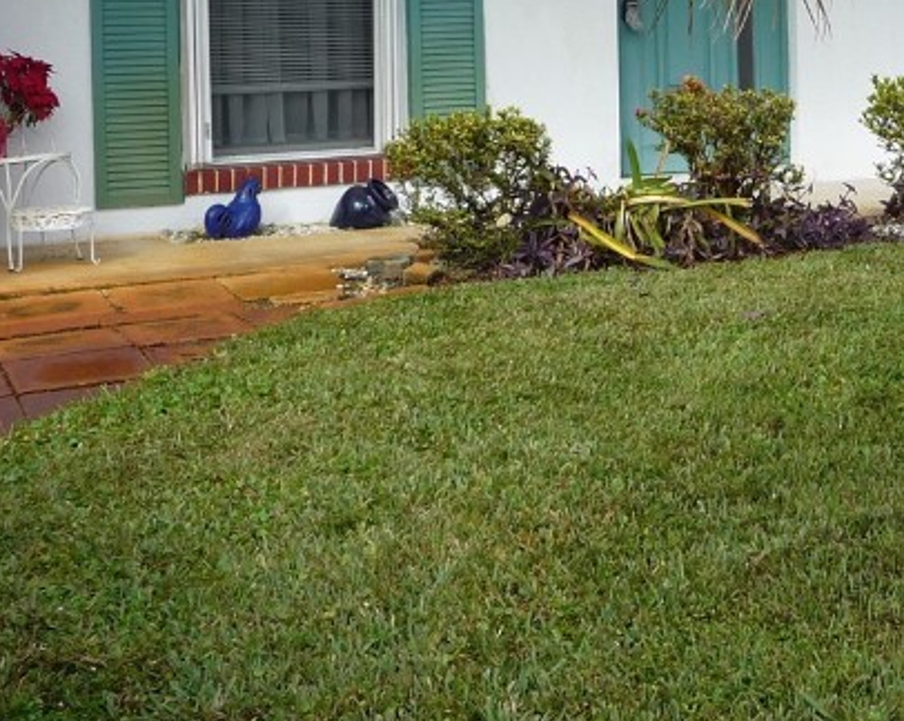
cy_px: 27
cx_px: 848
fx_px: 1844
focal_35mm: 69
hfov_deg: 26.4
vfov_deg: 21.5
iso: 100
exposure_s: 1/640
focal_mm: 4.7
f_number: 3.3
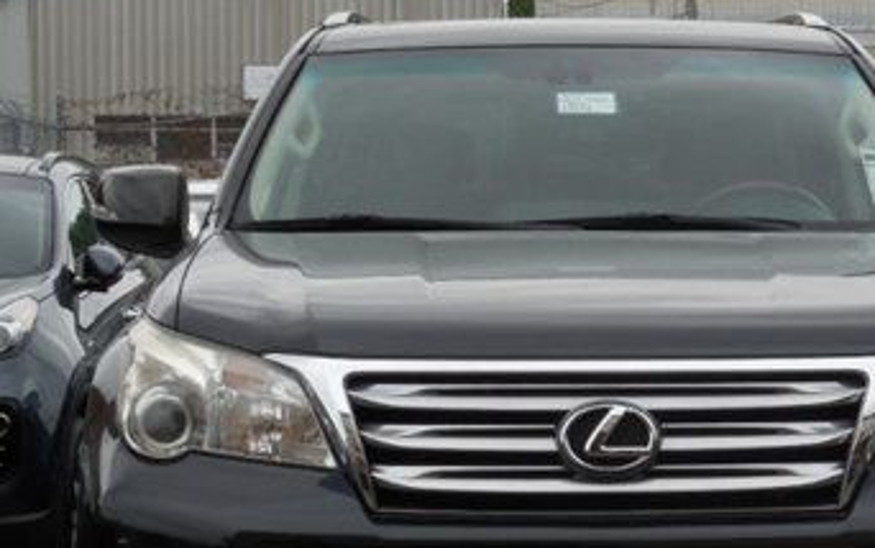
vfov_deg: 10.8
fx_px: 2886
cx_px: 650
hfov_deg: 17.1
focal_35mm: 121
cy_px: 384
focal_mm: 11
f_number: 4.3
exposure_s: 1/500
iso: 125
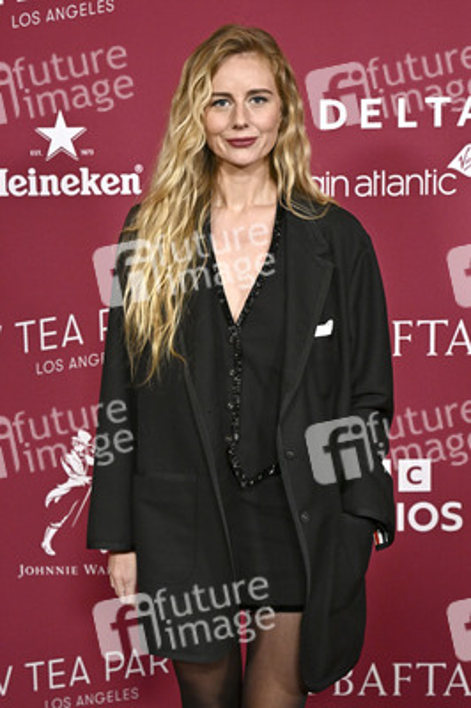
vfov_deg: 30.5
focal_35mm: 66
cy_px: 354
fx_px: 1297
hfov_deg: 20.6
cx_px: 236
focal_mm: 66
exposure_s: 1/320
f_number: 7.1
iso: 3200
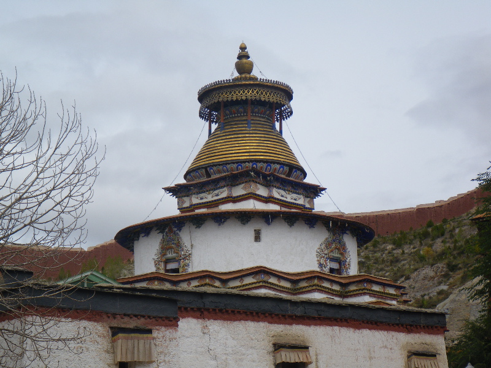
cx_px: 246
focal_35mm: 77
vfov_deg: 19.1
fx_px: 1092
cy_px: 184
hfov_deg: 25.3
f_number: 5.8
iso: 50
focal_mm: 13.7
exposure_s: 1/320
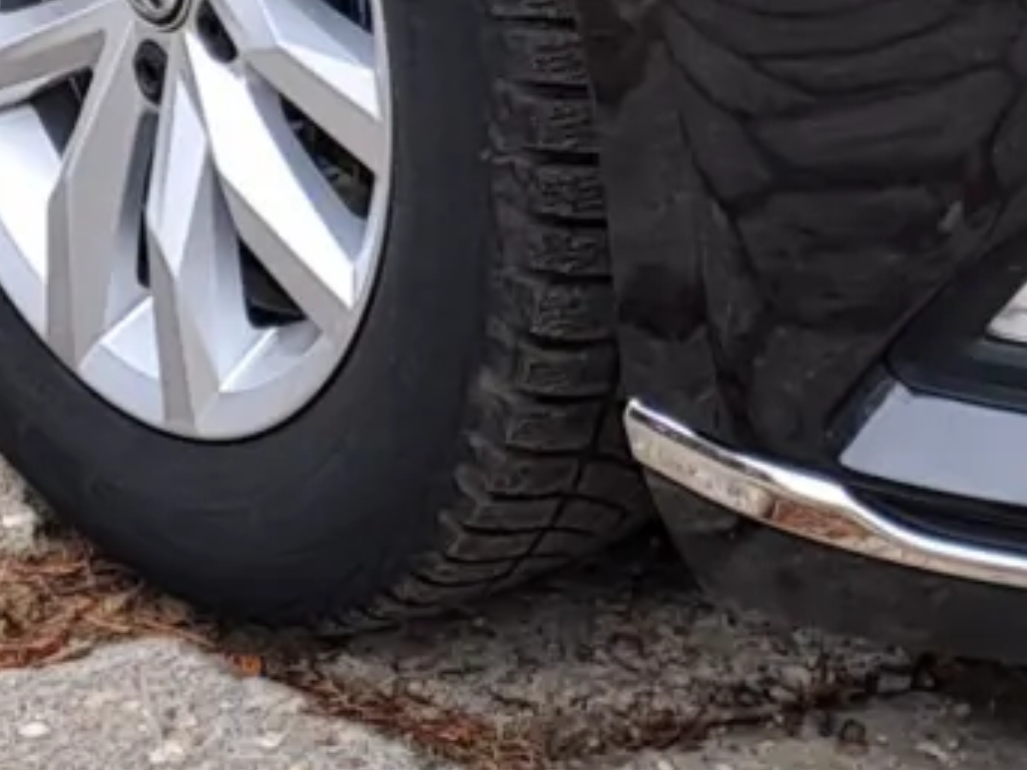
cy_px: -867
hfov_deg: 11.3
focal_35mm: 175
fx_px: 5190
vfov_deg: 8.0
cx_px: 767
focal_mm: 4.65
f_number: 1.8
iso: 32
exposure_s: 1/102
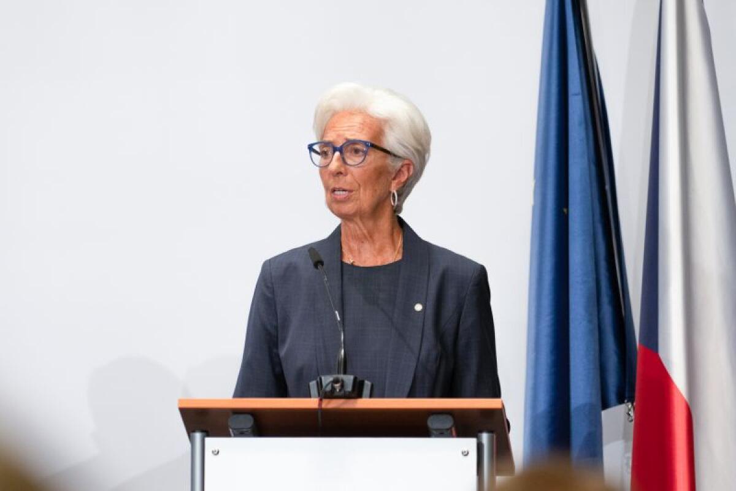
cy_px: 246
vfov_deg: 6.1
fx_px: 4601
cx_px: 368
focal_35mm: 225
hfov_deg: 9.1
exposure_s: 1/320
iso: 800
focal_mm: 150
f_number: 2.8
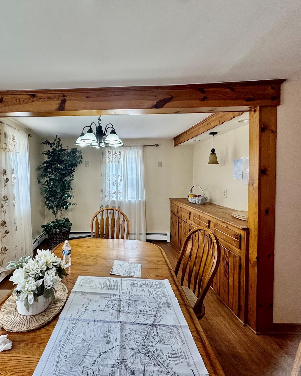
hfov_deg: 68.9
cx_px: 100
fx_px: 212
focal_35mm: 19
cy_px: 182
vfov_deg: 83.3
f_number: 2.2
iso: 160
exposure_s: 1/120
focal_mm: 2.22
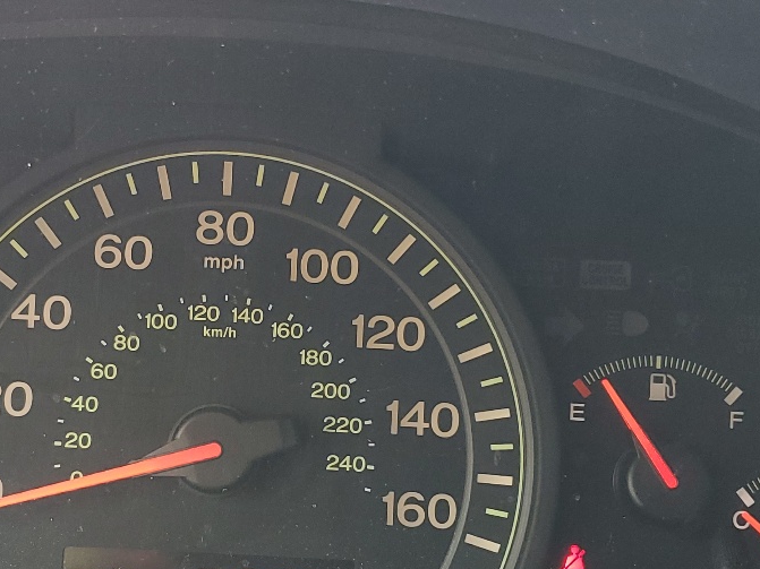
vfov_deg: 23.5
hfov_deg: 30.9
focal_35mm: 62
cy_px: 389
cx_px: 229
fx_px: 1361
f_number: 1.5
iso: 93
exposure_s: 1/120
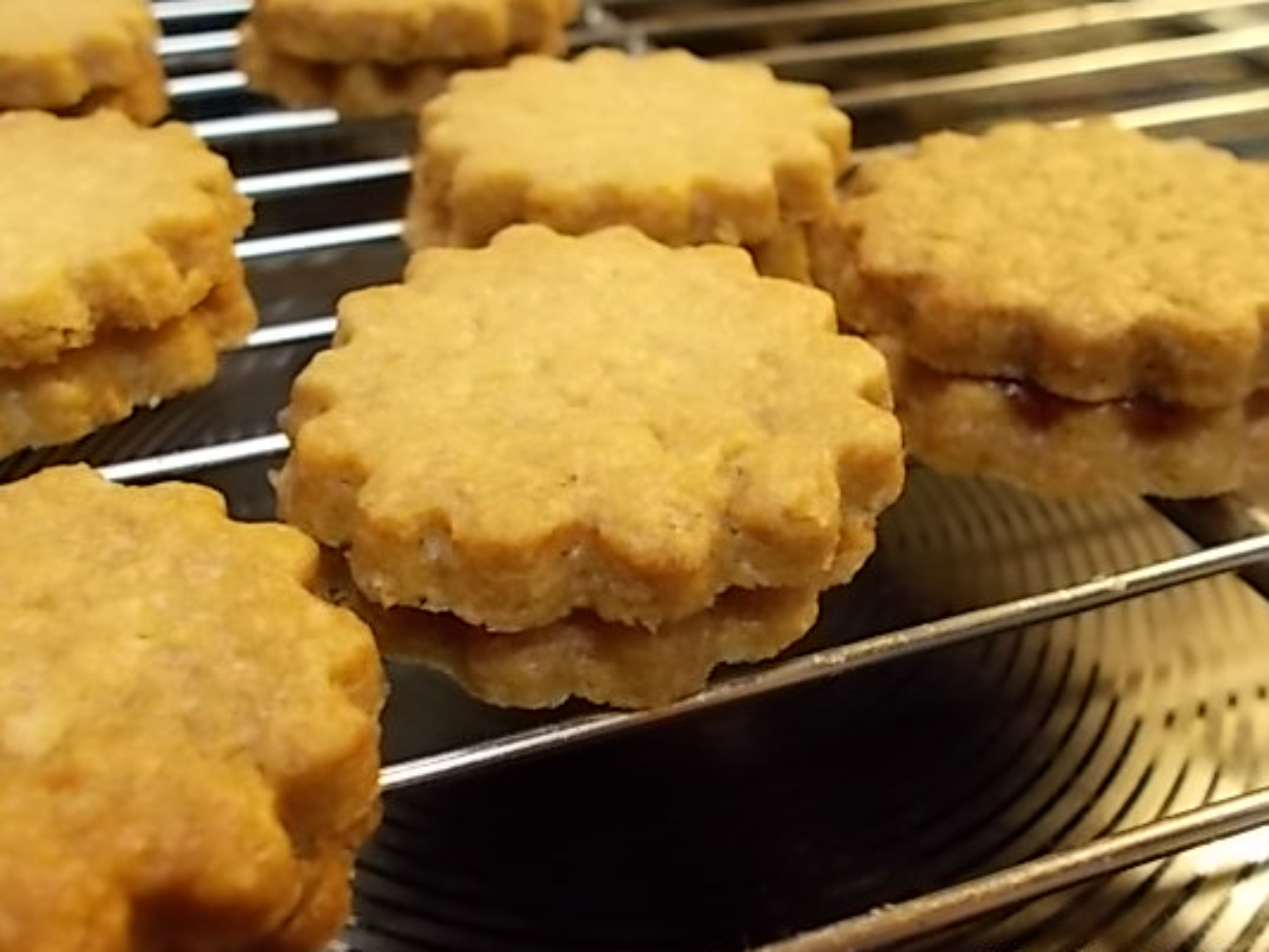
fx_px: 1320
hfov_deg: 51.2
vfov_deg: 39.6
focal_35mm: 36
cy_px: 540
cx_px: 552
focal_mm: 5.3
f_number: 3.4
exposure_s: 1/8
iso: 200
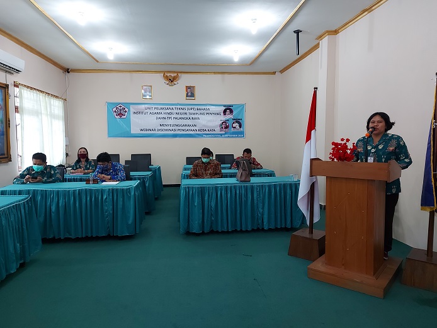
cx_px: 218
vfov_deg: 56.8
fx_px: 303
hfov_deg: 71.6
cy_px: 164
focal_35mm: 24
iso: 200
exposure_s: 1/33
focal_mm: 5.23
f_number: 1.8
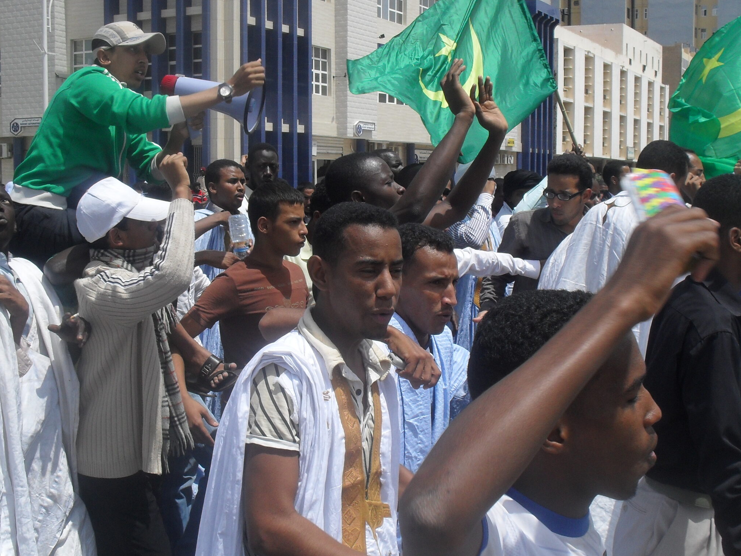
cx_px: 383
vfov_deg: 32.9
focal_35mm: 44
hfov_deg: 42.9
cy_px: 279
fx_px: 942
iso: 100
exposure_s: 1/250
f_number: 8.4
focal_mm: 6.3
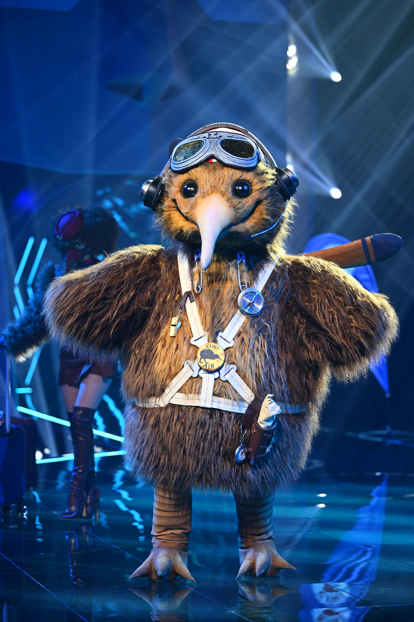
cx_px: 207
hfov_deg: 14.3
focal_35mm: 96
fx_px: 1656
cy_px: 311
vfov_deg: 21.2
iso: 2000
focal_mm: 96
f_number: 2.8
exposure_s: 1/320
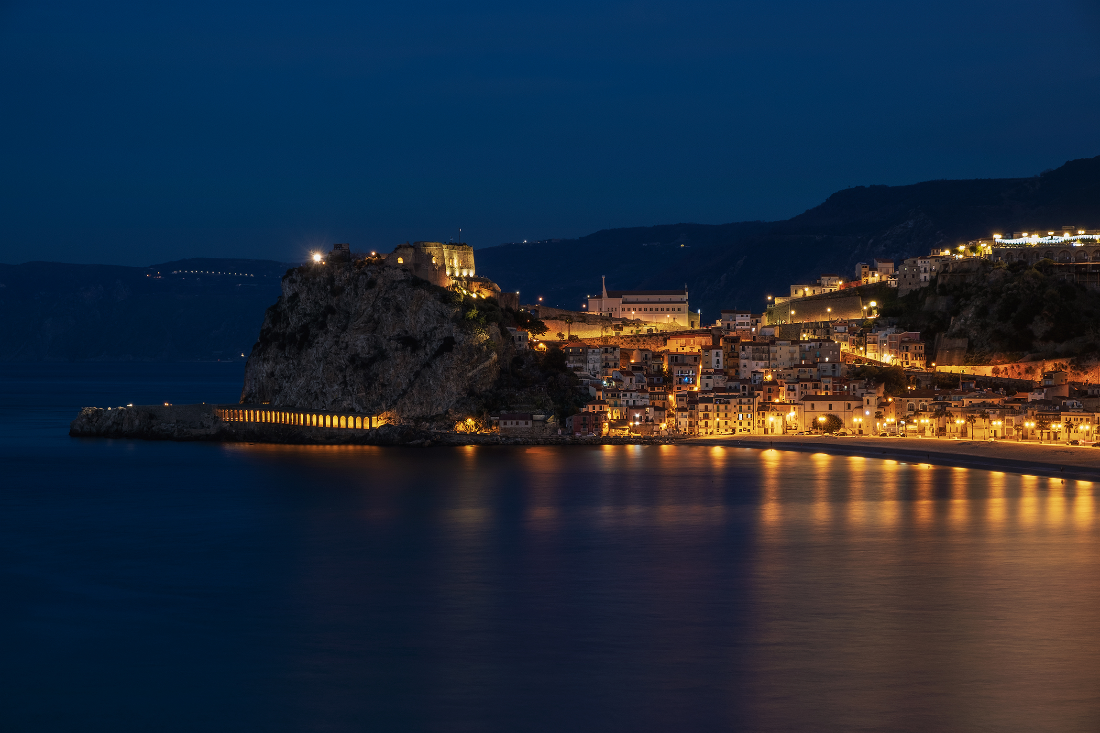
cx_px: 550
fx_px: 2536
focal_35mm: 83
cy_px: 366
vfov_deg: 16.5
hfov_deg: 24.5
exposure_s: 13
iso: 160
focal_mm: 55
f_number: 9
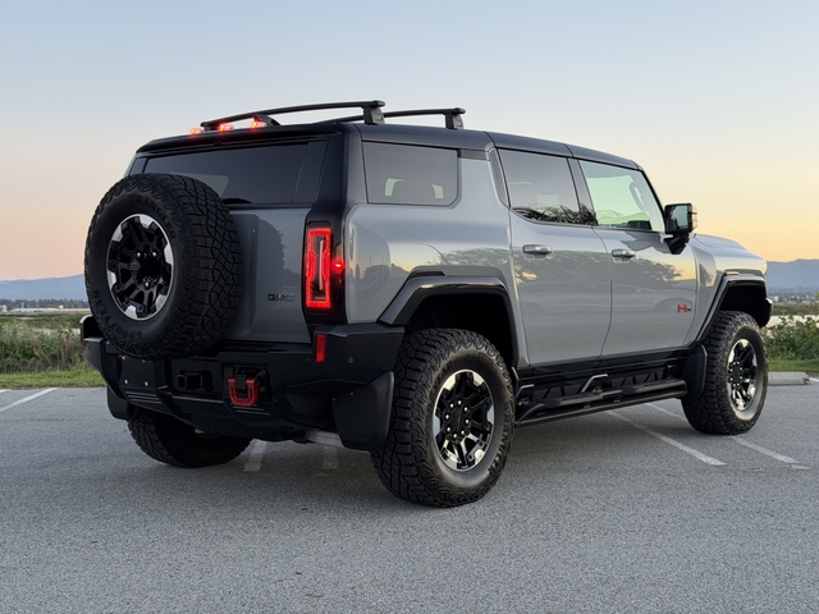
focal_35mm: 48
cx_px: 410
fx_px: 1136
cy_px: 307
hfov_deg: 39.7
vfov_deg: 30.3
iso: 100
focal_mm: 6.76
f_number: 1.78
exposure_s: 1/61
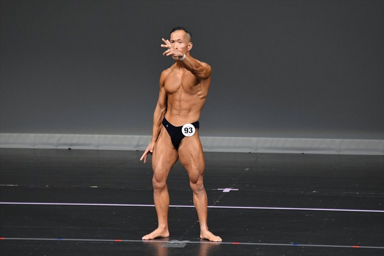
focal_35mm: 375
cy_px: 128
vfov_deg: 3.7
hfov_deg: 5.5
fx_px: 3998
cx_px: 192
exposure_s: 1/400
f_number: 5.6
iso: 4000
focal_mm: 250
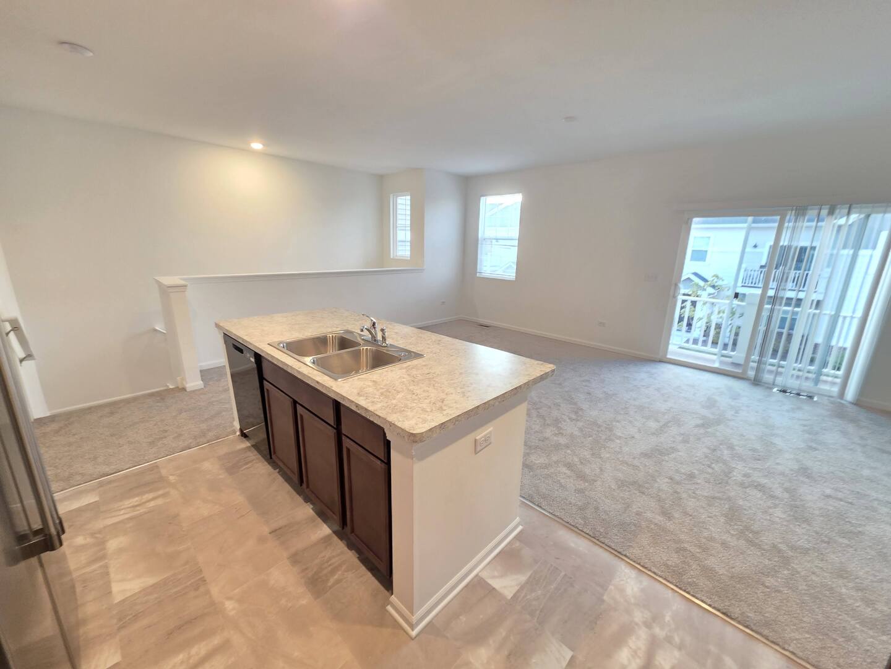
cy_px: 334
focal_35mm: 13
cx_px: 446
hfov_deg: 106.2
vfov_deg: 89.9
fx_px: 335
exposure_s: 1/60
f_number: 1.9
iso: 320
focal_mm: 2.2
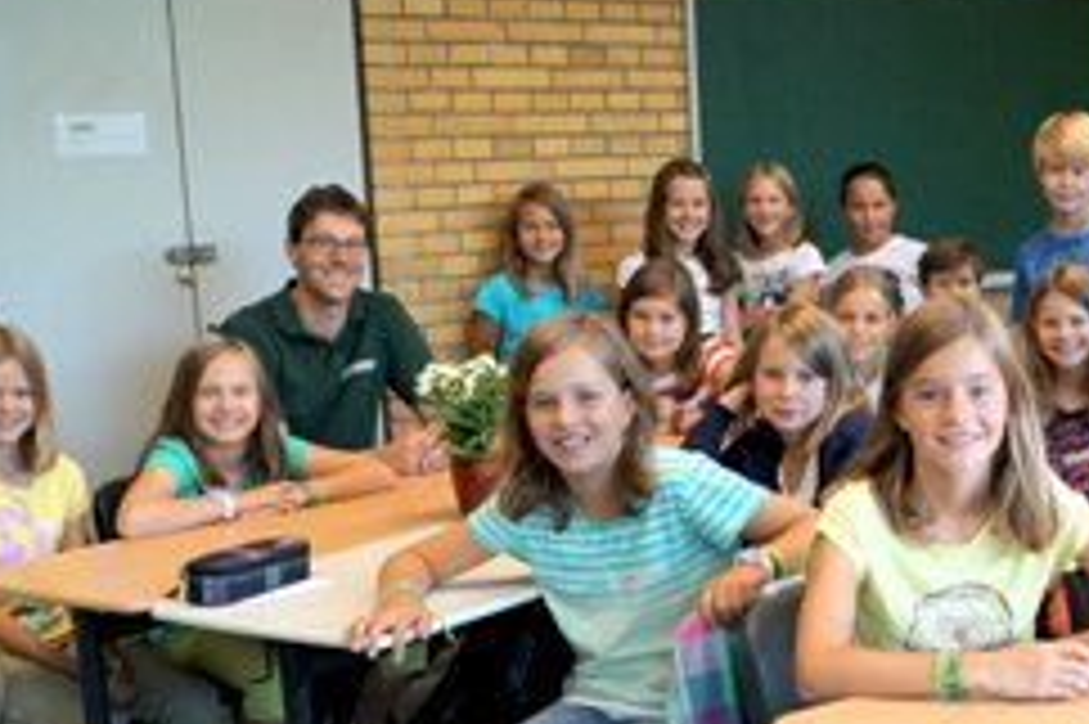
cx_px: 927
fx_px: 1511
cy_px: 531
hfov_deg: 37.6
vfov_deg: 26.7
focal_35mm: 50
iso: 640
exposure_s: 1/160
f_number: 4
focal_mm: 18
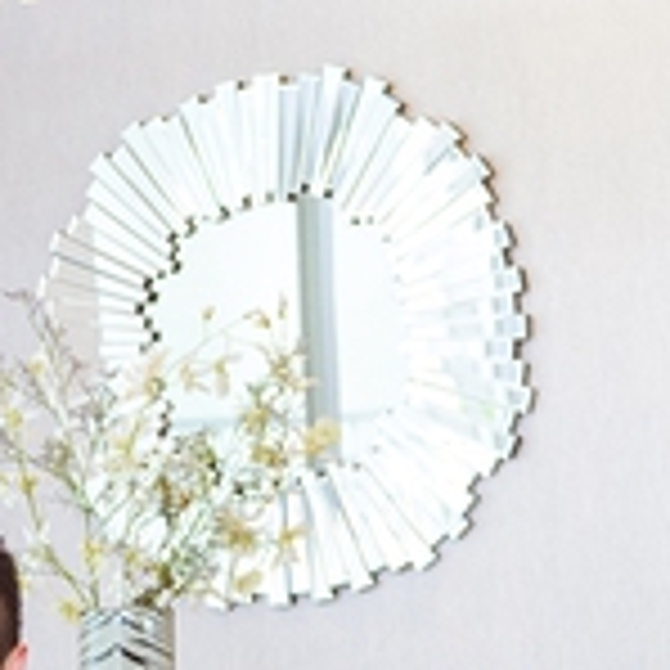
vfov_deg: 9.9
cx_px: -603
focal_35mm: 175
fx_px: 3832
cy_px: 731
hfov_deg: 9.4
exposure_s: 1/125
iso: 640
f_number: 3.2
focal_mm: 48
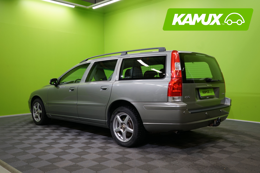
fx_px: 246
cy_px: 86
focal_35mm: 34
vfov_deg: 38.9
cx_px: 130
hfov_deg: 55.8
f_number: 5.6
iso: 500
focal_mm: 34
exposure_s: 1/40
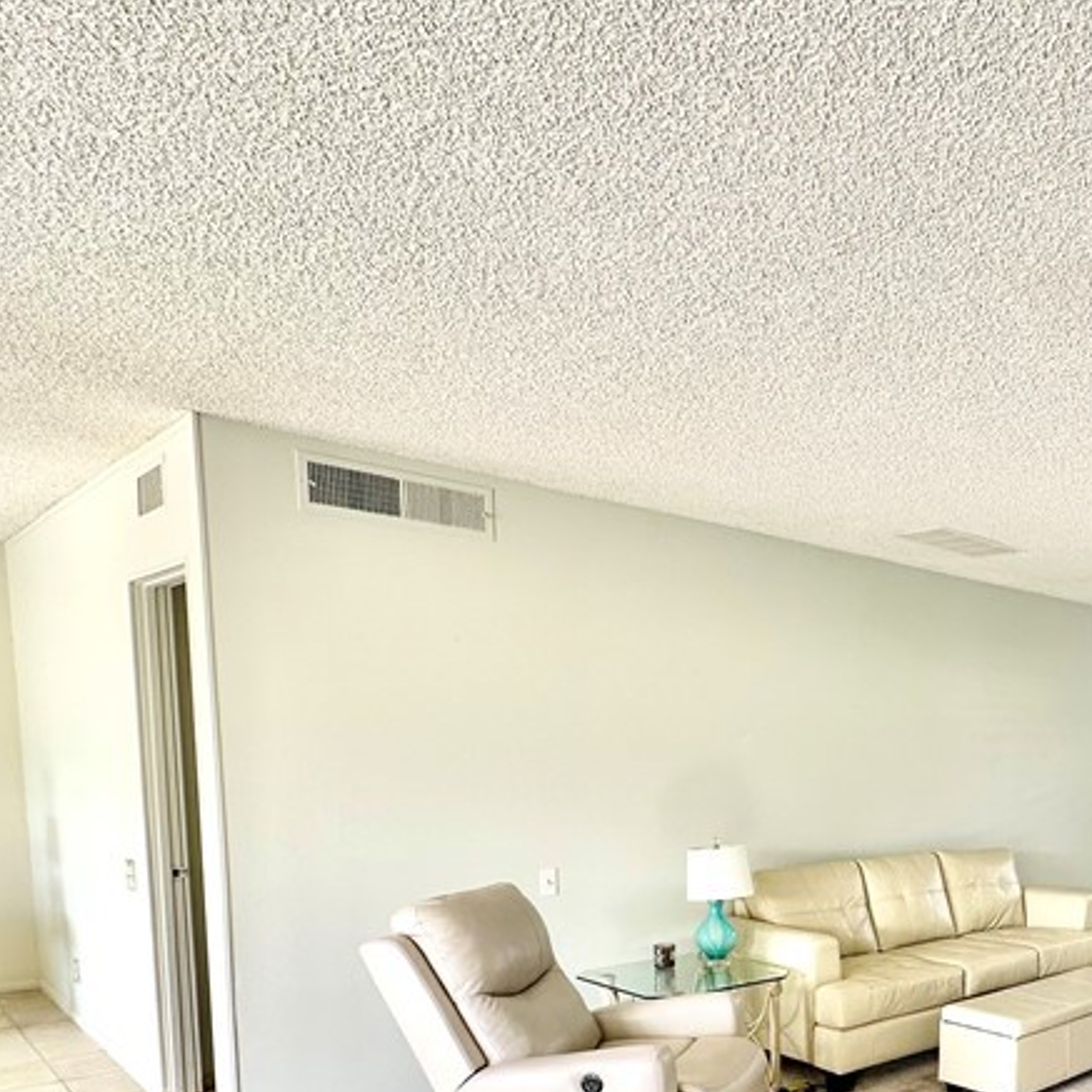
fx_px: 1035
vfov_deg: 52.3
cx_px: 987
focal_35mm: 29
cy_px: 862
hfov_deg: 49.4
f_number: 2.2
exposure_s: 1/99
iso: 64
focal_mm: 2.22
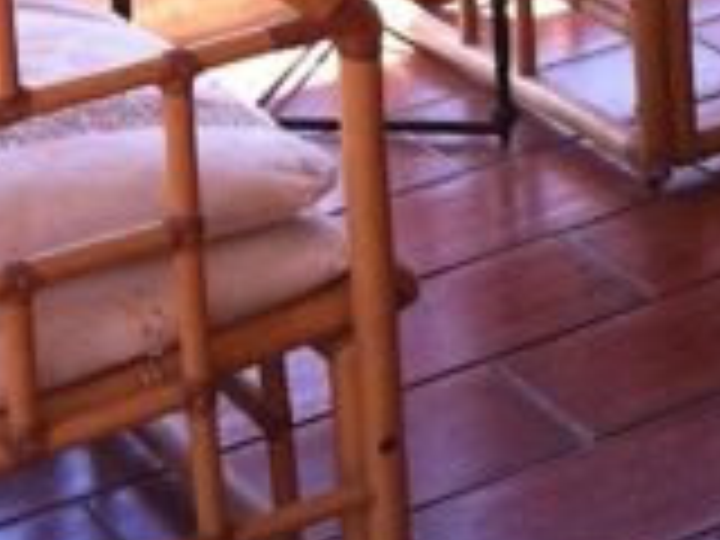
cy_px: -590
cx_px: 992
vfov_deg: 9.0
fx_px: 3203
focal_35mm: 154
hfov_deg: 12.4
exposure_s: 1/120
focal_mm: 3.85
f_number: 2.8
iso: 125
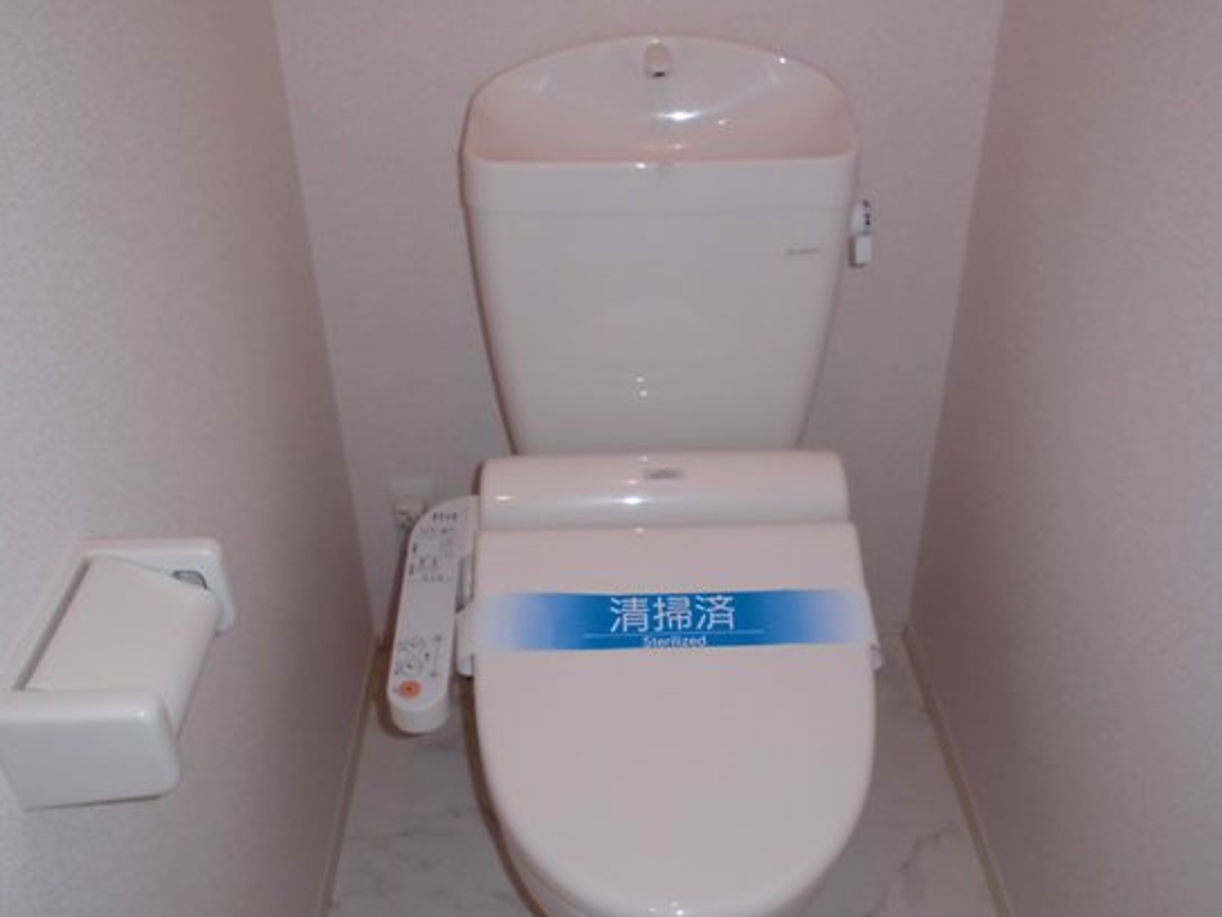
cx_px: 584
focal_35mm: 32
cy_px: 497
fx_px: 1130
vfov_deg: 44.1
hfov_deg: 56.8
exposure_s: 1/60
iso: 100
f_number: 3.7
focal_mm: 5.3
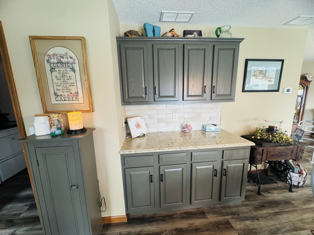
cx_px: 157
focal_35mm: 14
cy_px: 118
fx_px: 127
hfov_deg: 102.1
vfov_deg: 85.7
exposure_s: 1/60
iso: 250
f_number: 2.2
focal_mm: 2.22
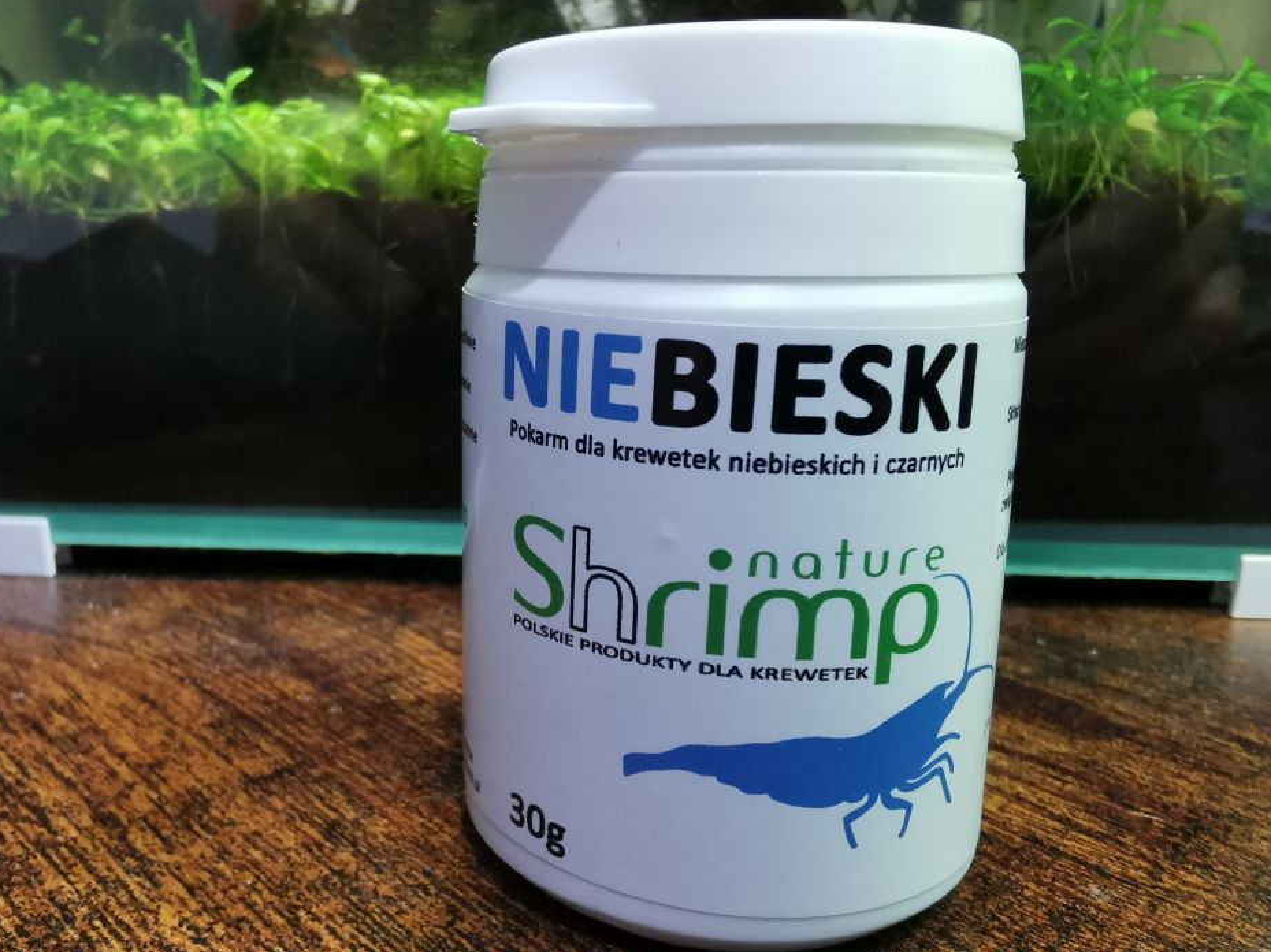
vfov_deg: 49.7
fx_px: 1028
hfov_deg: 63.4
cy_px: 455
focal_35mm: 28
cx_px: 665
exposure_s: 1/25
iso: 500
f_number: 2.2
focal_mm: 2.26
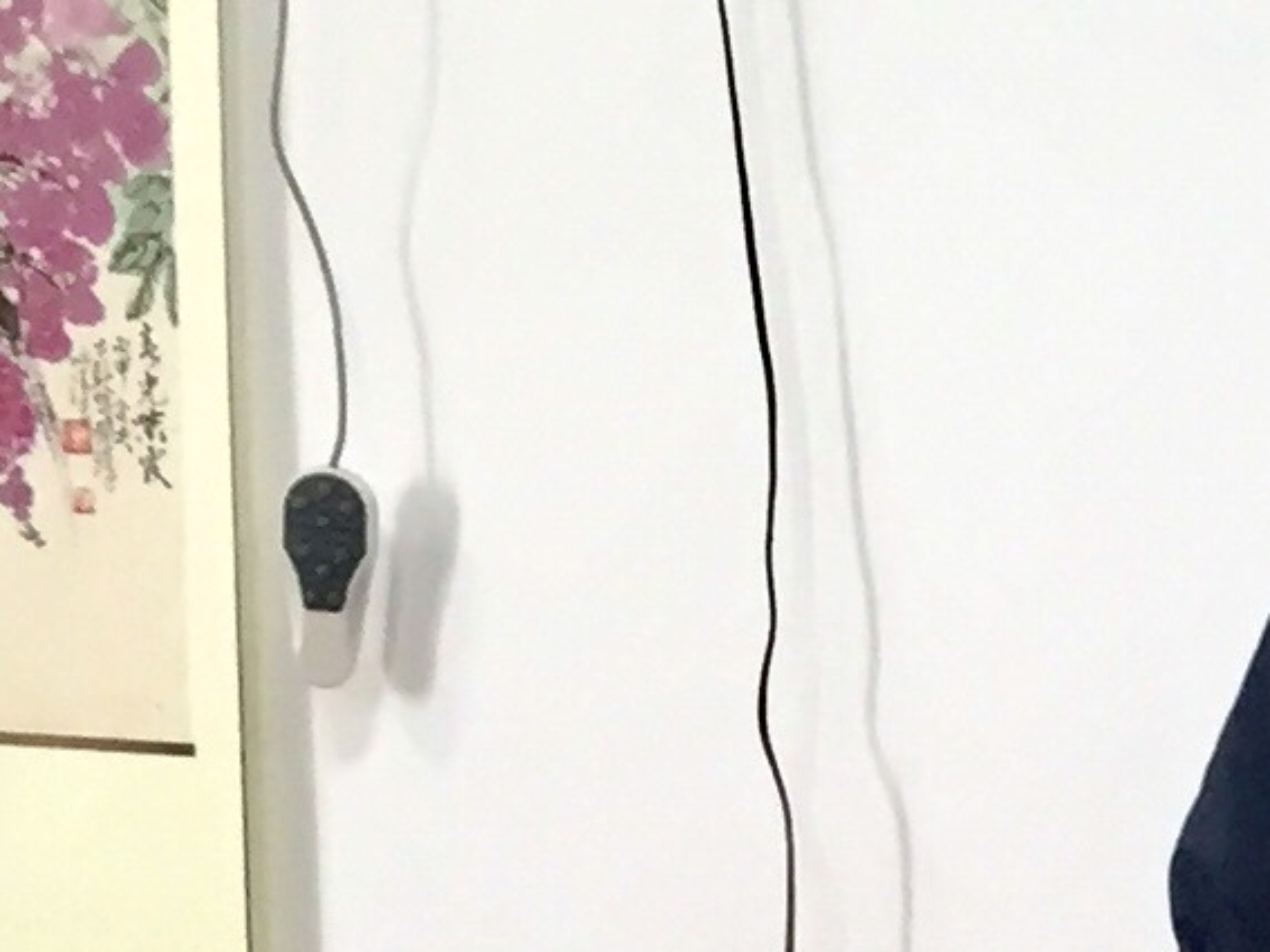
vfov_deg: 8.7
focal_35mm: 167
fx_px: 6126
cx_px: 2793
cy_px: 1429
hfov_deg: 10.5
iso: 64
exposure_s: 1/30
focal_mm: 4.15
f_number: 2.2
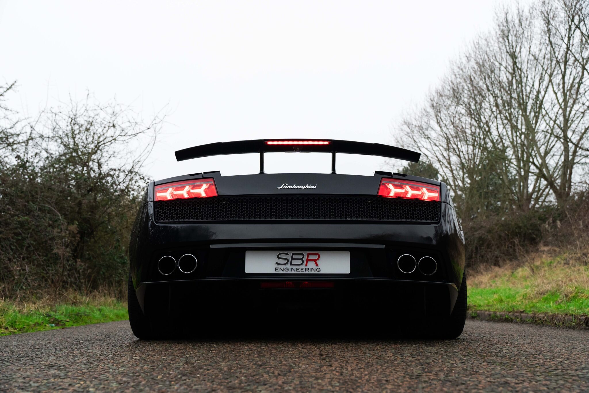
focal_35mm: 36
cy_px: 196
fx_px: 594
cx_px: 294
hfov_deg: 52.8
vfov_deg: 36.6
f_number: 4.5
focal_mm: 36.3
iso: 2000
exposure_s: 1/500
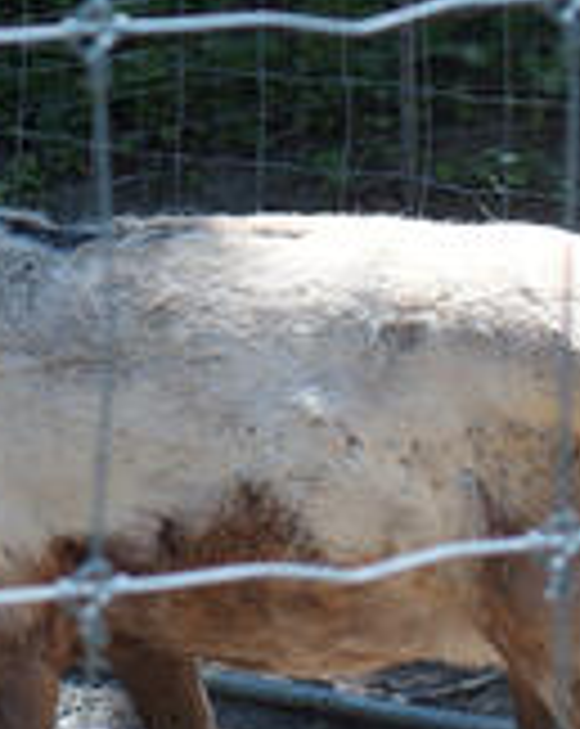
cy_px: 432
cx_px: -171
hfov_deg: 4.6
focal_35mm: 337
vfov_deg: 5.7
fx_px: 7252
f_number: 3.5
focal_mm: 26.2
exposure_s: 1/320
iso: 100
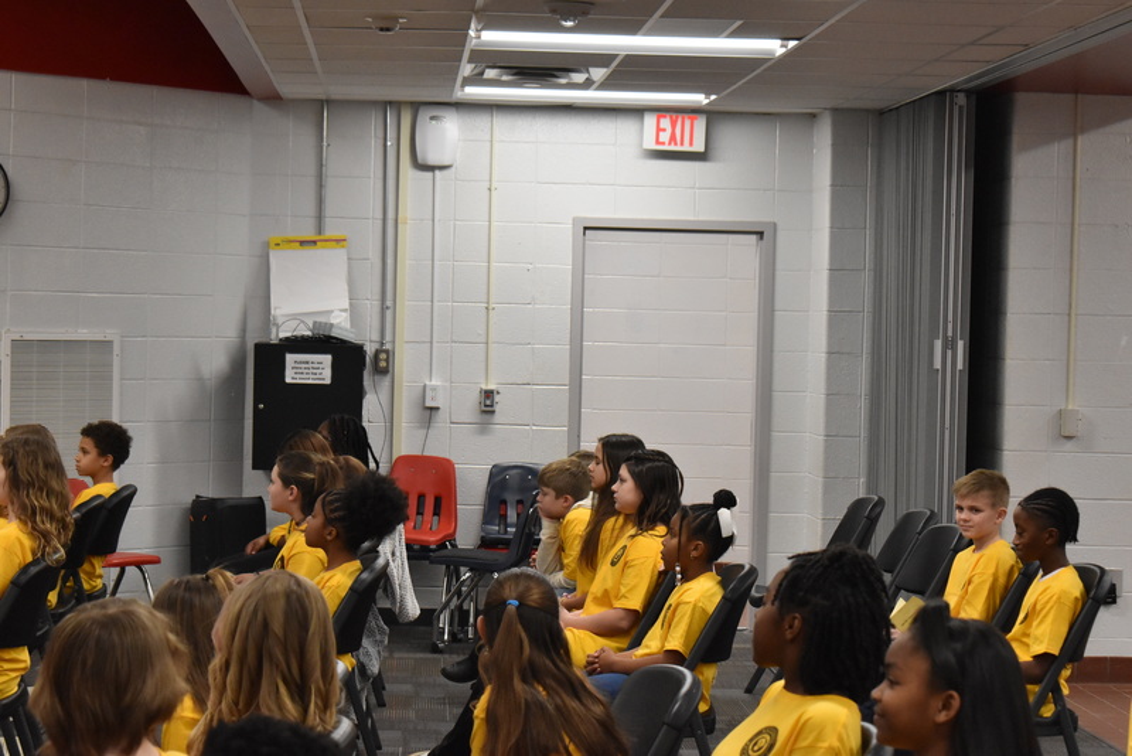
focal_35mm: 82
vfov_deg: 16.6
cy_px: 378
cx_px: 566
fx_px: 2595
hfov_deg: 24.6
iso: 2500
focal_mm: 55
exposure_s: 1/100
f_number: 7.1
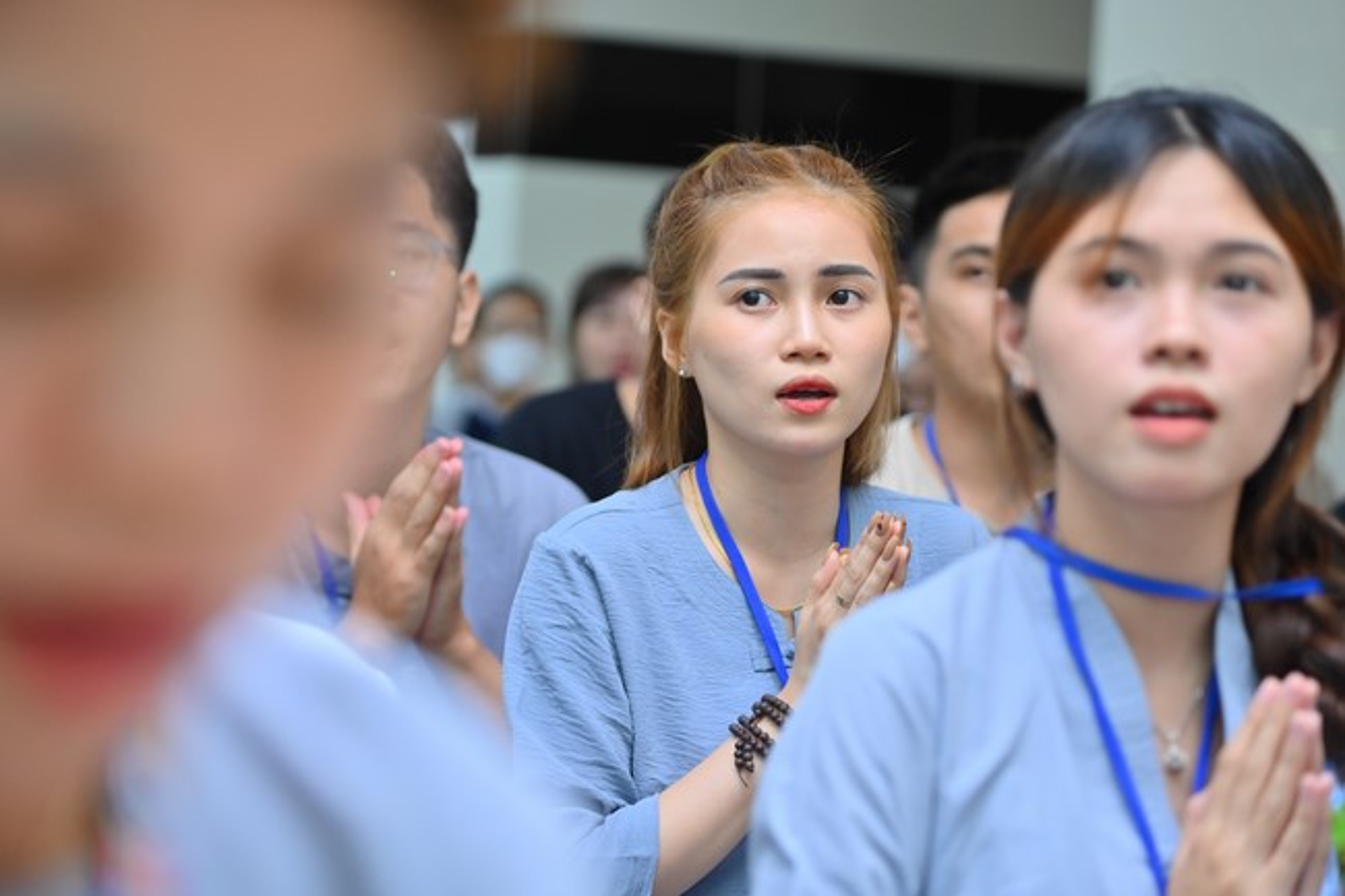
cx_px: 672
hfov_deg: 17.1
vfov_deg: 11.4
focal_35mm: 120
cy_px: 448
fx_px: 4482
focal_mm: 120
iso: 1250
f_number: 4
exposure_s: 1/125
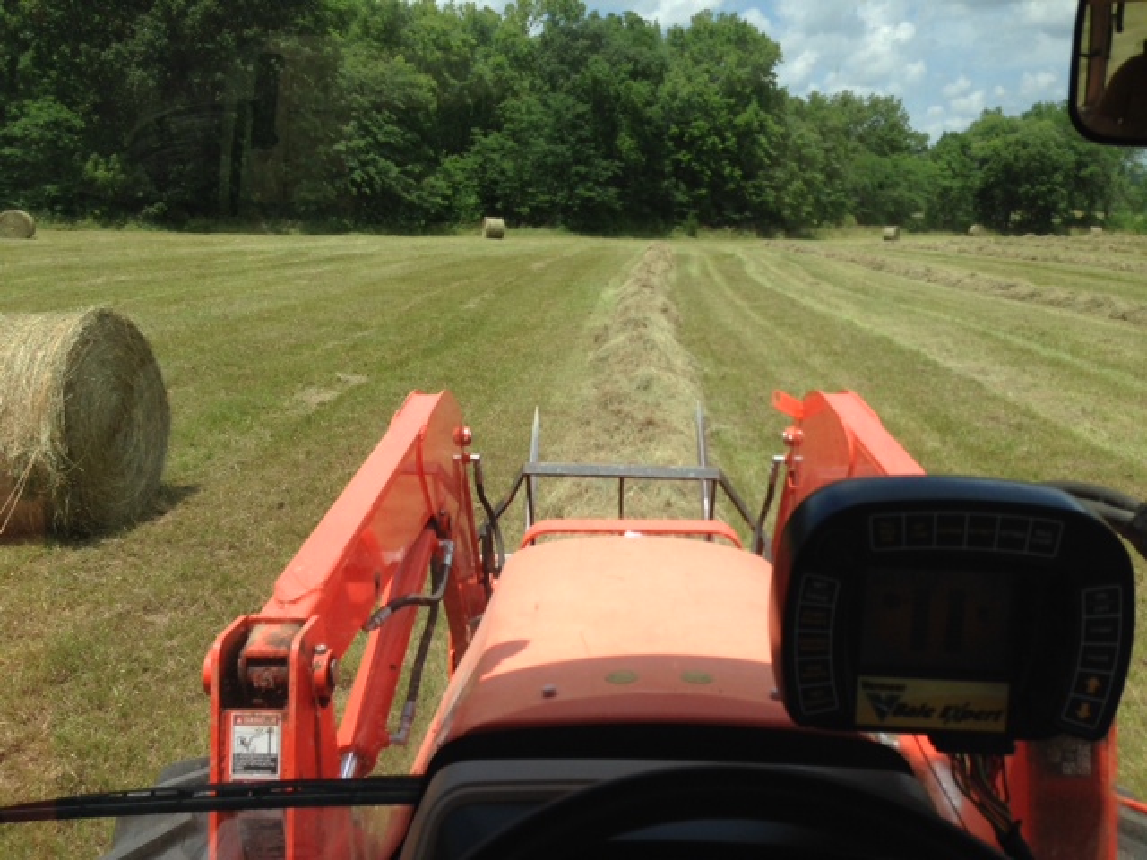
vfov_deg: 42.9
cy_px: 430
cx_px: 574
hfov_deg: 55.4
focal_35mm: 33
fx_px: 1093
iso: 50
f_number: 2.4
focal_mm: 4.12
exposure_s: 1/1355
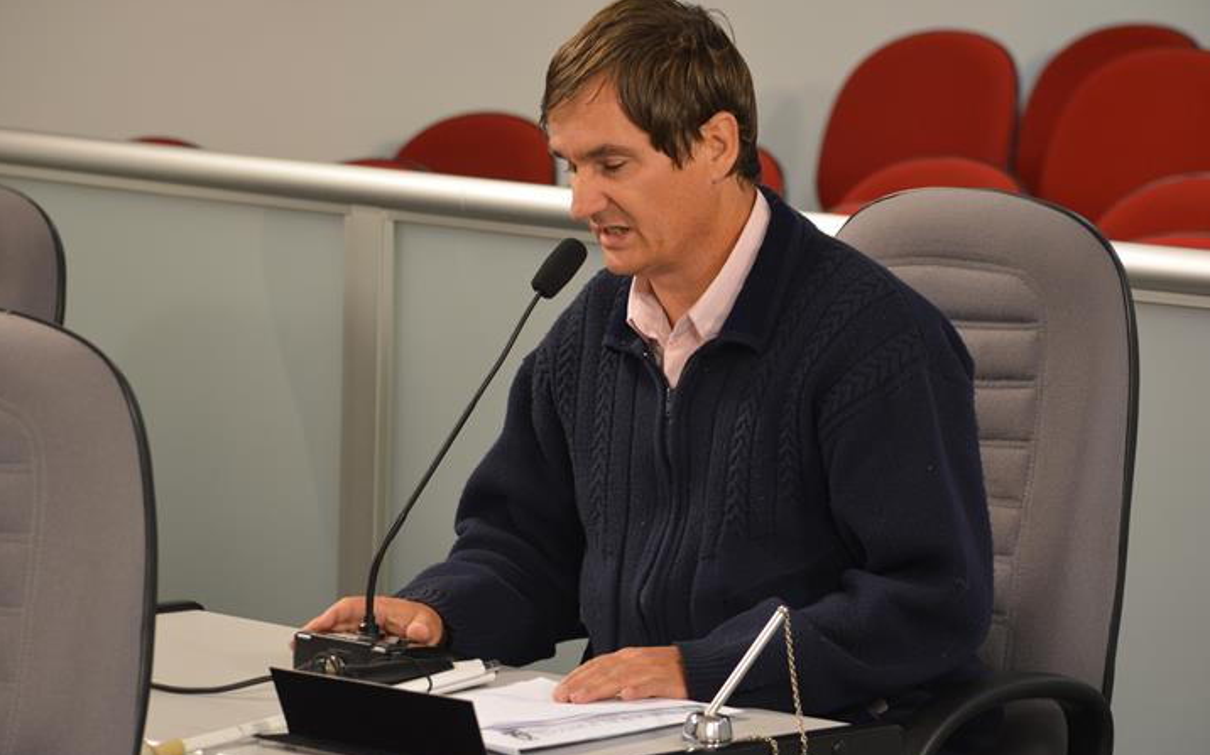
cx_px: 613
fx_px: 5505
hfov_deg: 12.5
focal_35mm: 167
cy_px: 390
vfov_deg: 7.8
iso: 800
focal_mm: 98
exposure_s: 1/60
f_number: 4.5
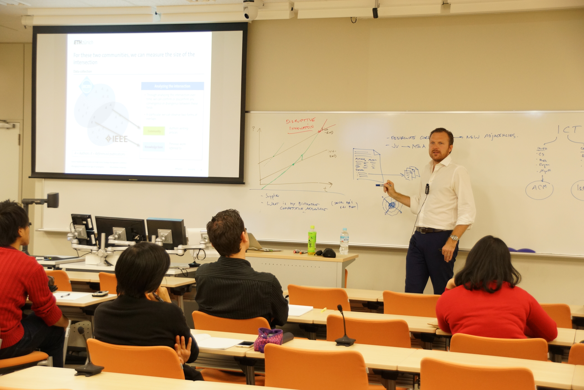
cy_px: 195
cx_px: 292
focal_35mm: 52
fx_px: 852
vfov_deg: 25.8
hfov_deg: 37.8
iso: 640
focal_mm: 35
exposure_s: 1/60
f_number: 4
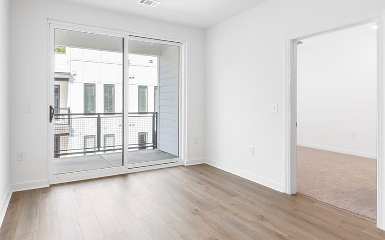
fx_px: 220
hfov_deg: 81.7
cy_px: 106
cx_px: 163
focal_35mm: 21
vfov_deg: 57.1
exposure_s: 1/25
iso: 250
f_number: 8
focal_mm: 17
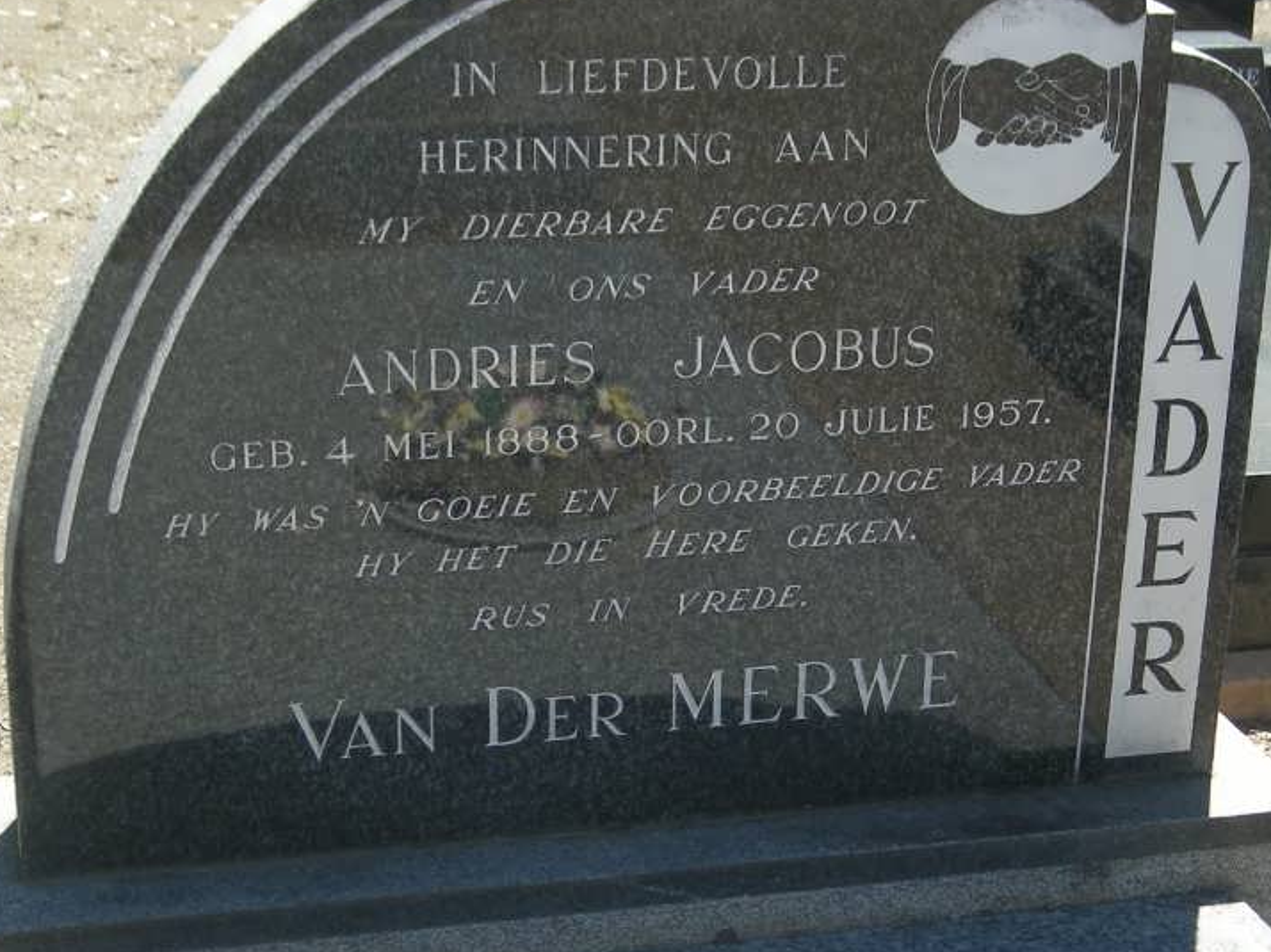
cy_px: 548
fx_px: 2716
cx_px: 730
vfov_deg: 19.9
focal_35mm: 74
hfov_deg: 26.3
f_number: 3.1
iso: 50
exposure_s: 1/320
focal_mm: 7.1
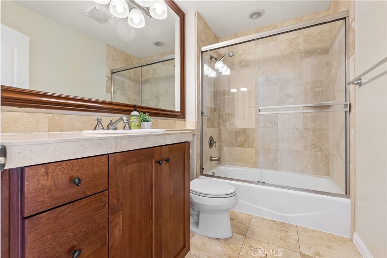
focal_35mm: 15
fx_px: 161
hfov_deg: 100.4
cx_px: 194
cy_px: 129
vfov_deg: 77.3
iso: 400
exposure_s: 1/8
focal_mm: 10
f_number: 8
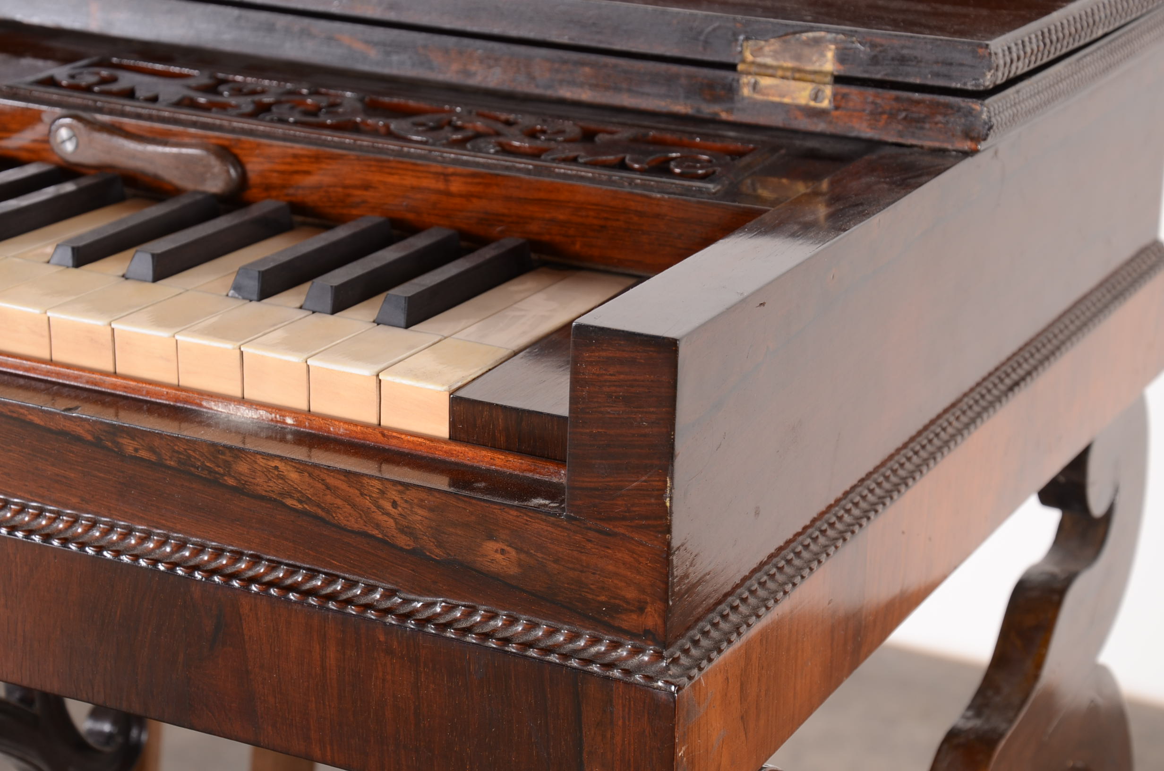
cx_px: 582
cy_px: 386
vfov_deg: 15.6
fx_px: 2807
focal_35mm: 87
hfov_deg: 23.4
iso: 125
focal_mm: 58
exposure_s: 1/100
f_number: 9
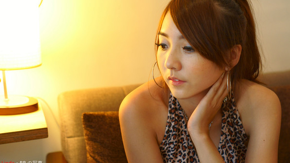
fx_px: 431
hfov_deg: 37.2
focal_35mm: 56
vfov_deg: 21.4
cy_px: 64
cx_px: 152
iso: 1000
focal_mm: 50
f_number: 3.5
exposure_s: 1/50
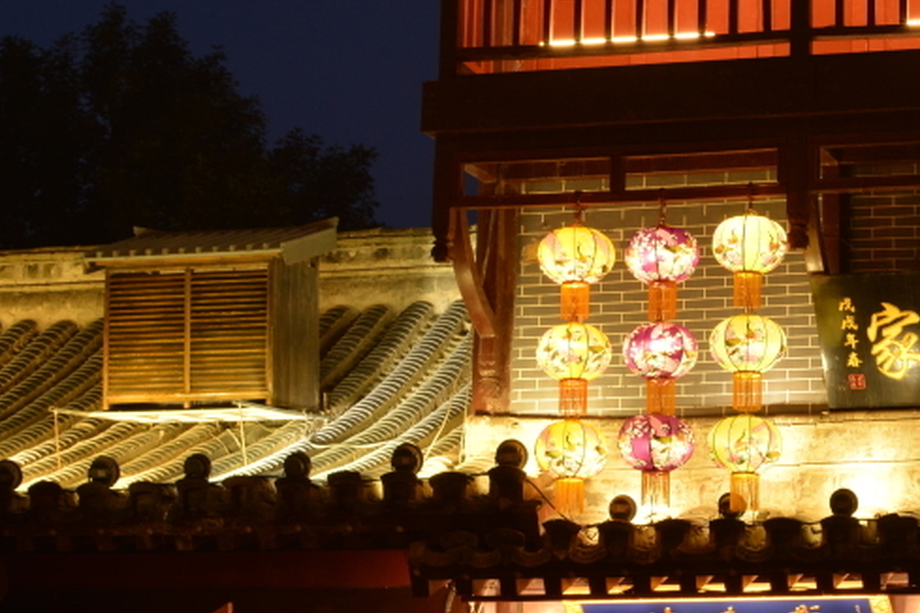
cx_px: 937
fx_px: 2812
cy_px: 221
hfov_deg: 18.1
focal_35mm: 110
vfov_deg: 12.4
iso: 200
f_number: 8
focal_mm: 35
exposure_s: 1/2
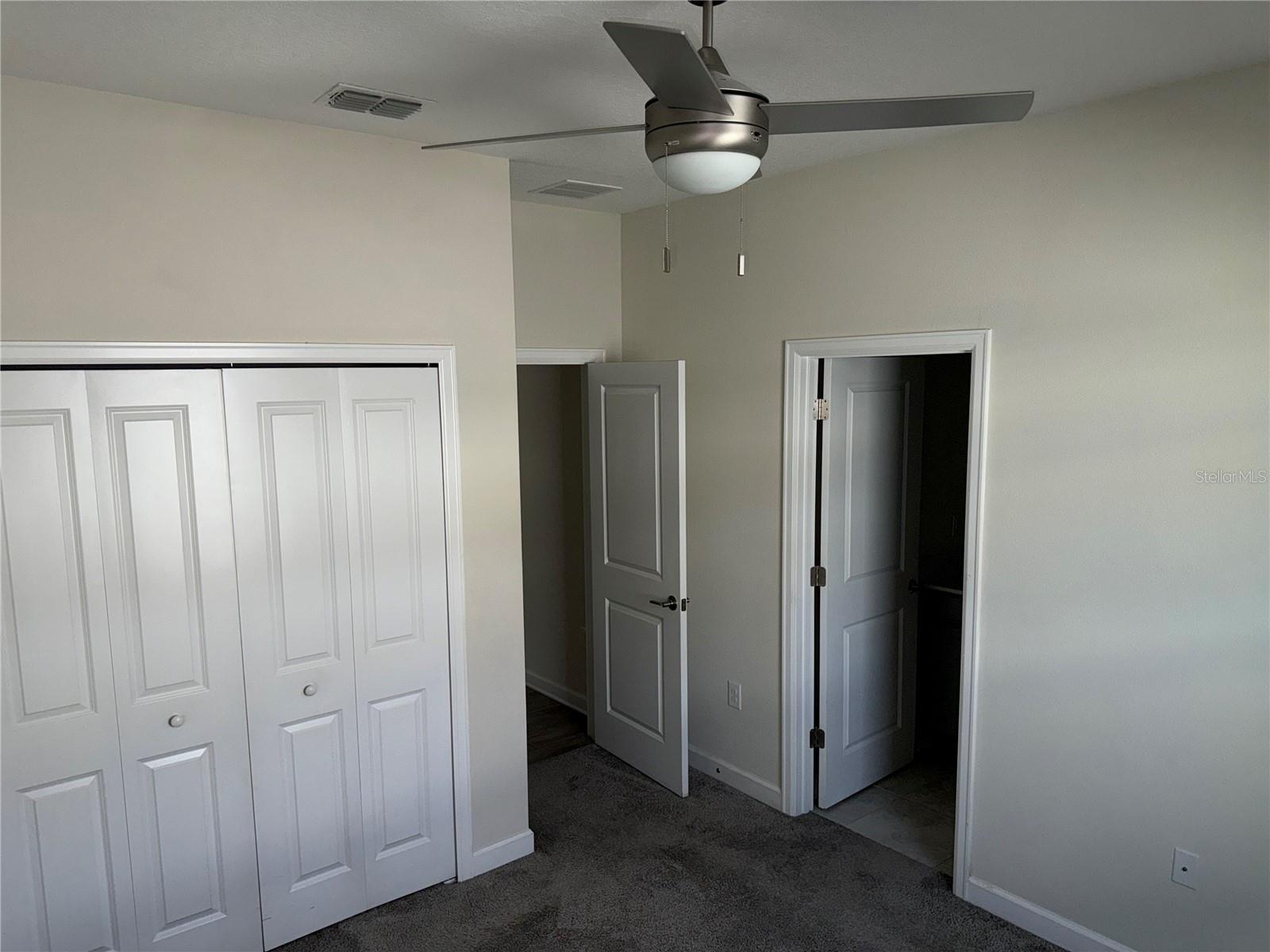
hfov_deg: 71.6
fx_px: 881
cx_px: 635
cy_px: 476
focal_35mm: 24
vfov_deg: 56.8
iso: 50
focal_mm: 6.76
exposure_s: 1/198
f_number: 1.78
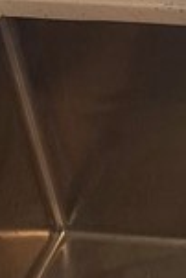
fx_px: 1415
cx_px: 573
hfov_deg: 6.8
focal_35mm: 183
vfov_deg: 10.8
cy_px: -134
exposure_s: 1/120
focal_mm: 4.2
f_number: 1.6
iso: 50
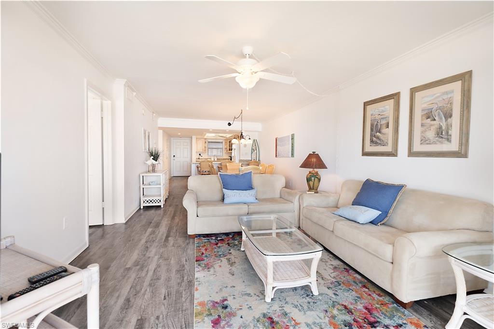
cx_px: 247
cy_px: 164
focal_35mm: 15
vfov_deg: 77.3
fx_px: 206
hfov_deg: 100.4
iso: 400
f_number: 4
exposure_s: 1/15
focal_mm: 10
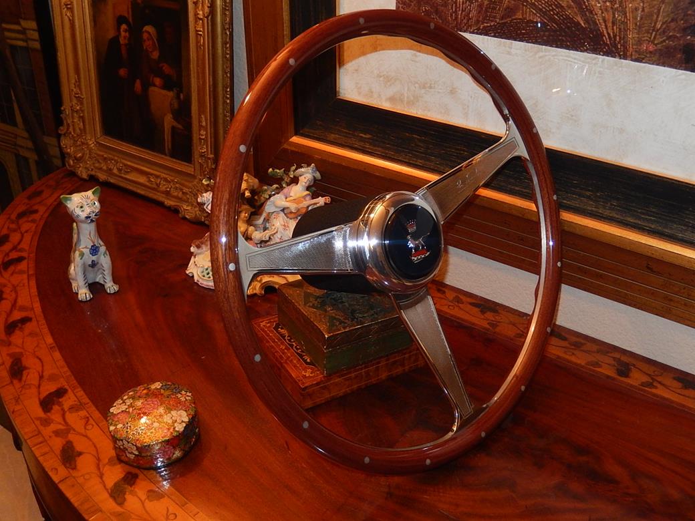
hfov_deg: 51.4
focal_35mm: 36
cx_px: 348
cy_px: 260
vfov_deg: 39.7
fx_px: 723
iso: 400
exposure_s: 1/30
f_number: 4
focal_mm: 6.5
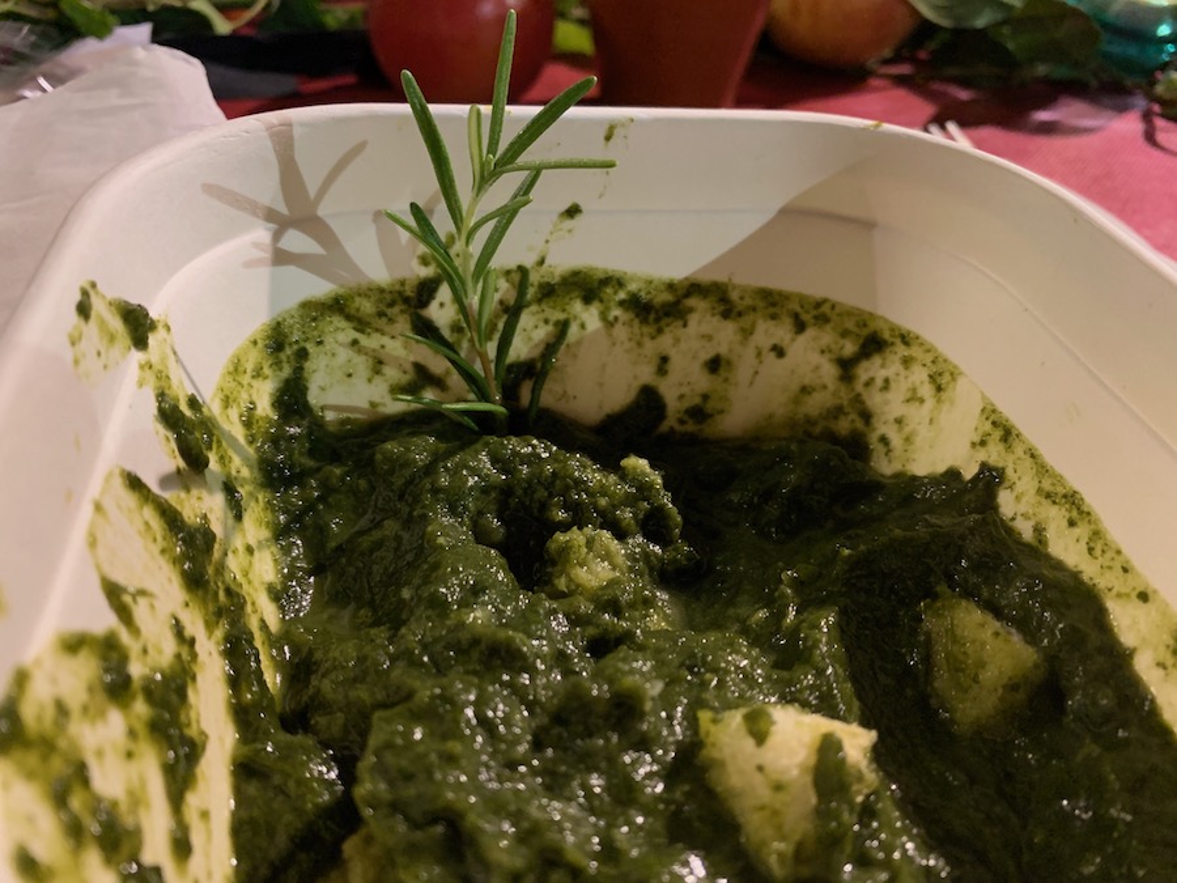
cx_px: 588
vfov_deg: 53.1
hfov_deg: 67.3
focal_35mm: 26
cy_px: 442
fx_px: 884
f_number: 1.8
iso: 400
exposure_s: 1/33
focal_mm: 4.25
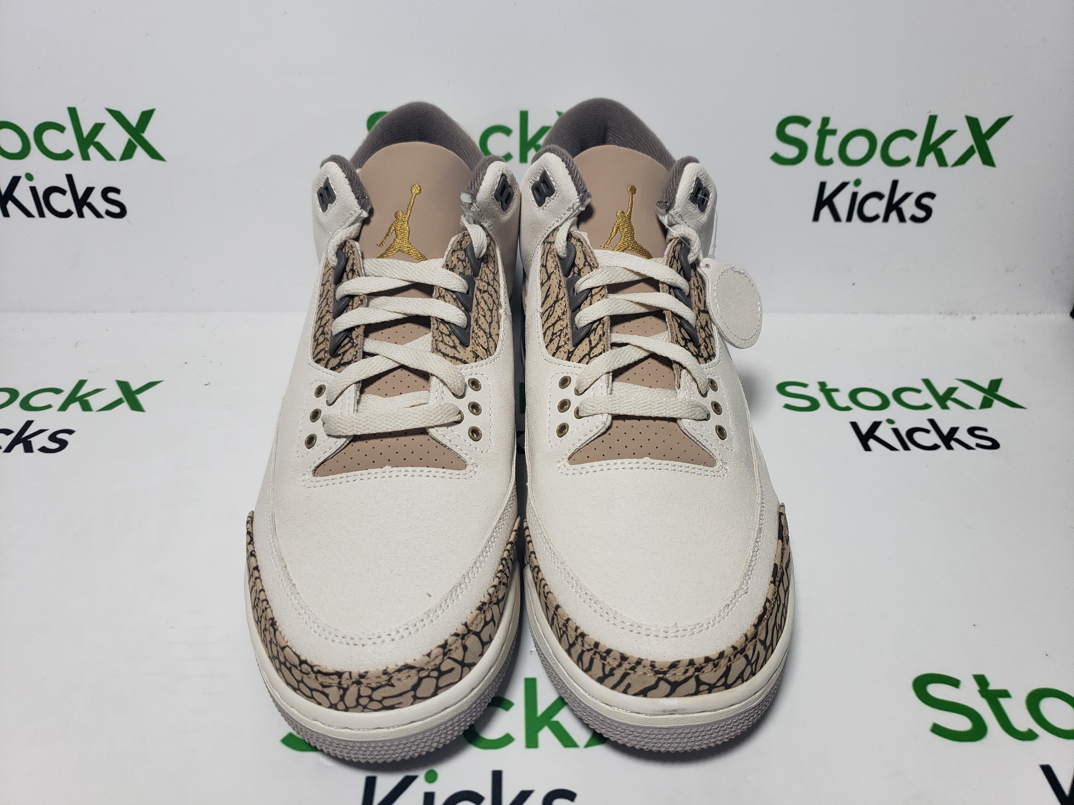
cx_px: 537
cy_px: 402
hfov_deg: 67.3
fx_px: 807
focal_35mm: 26
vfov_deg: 53.1
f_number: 1.5
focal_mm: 4.3
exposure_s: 1/495
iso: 50
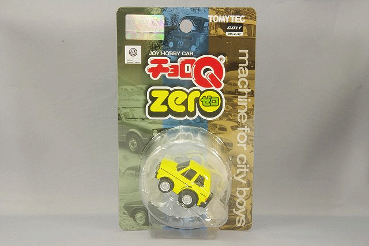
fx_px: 841
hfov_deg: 24.8
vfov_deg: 16.7
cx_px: 184
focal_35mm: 82
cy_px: 123
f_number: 32
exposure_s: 1
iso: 400
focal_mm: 55
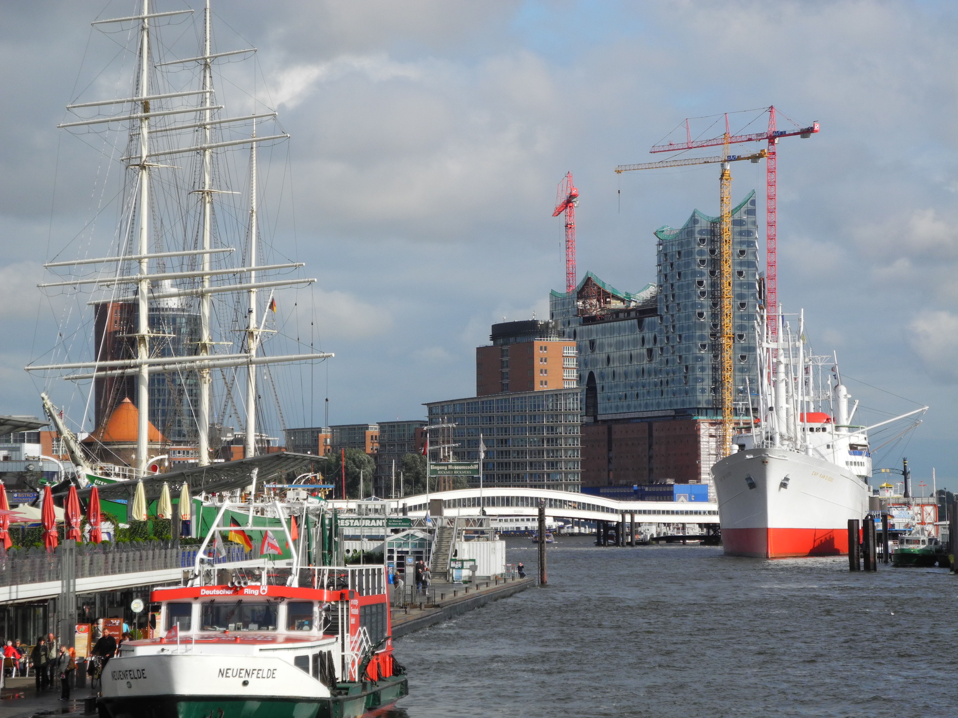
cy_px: 359
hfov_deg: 16.6
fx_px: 3293
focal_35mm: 119
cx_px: 479
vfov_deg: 12.5
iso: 100
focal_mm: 25.4
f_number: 4.5
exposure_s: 1/962
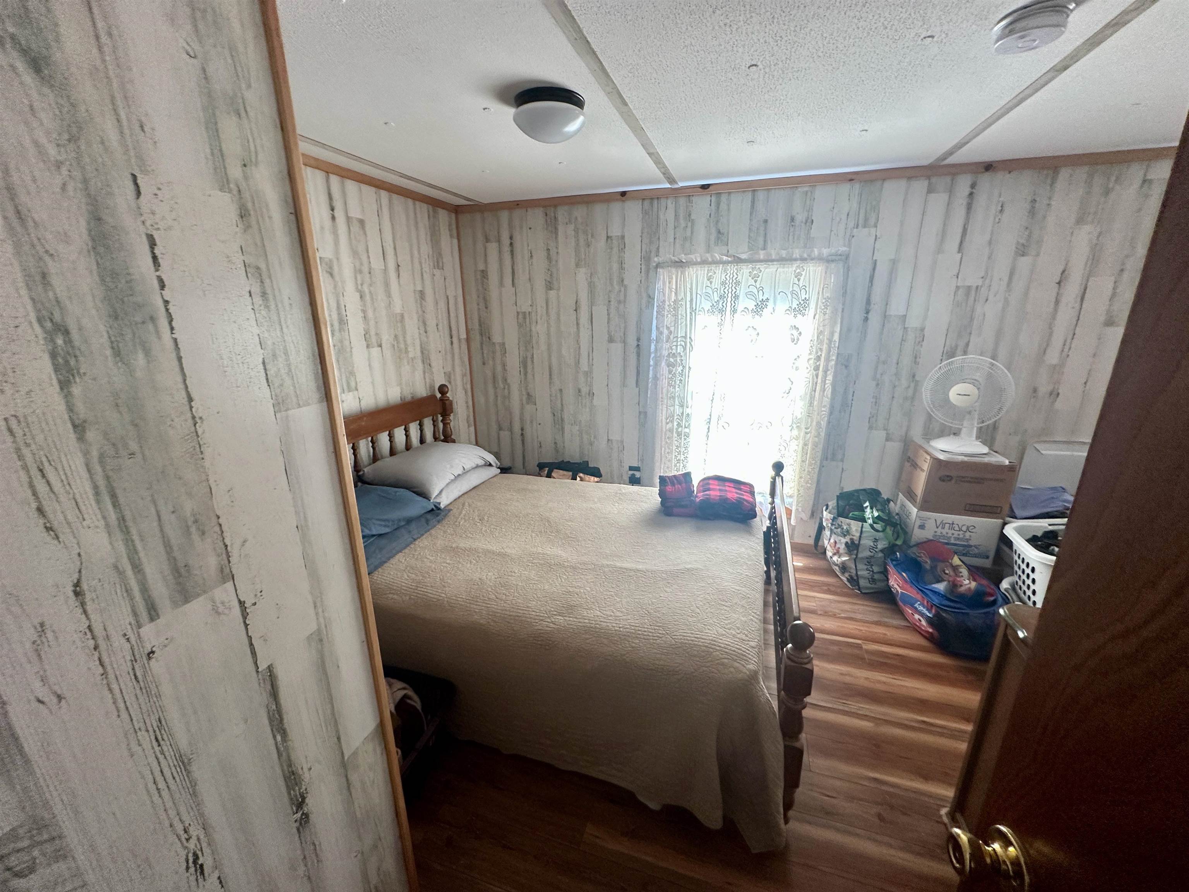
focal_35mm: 14
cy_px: 446
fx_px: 481
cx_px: 594
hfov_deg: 102.1
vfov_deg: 85.7
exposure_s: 1/99
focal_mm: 2.22
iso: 200
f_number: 2.2
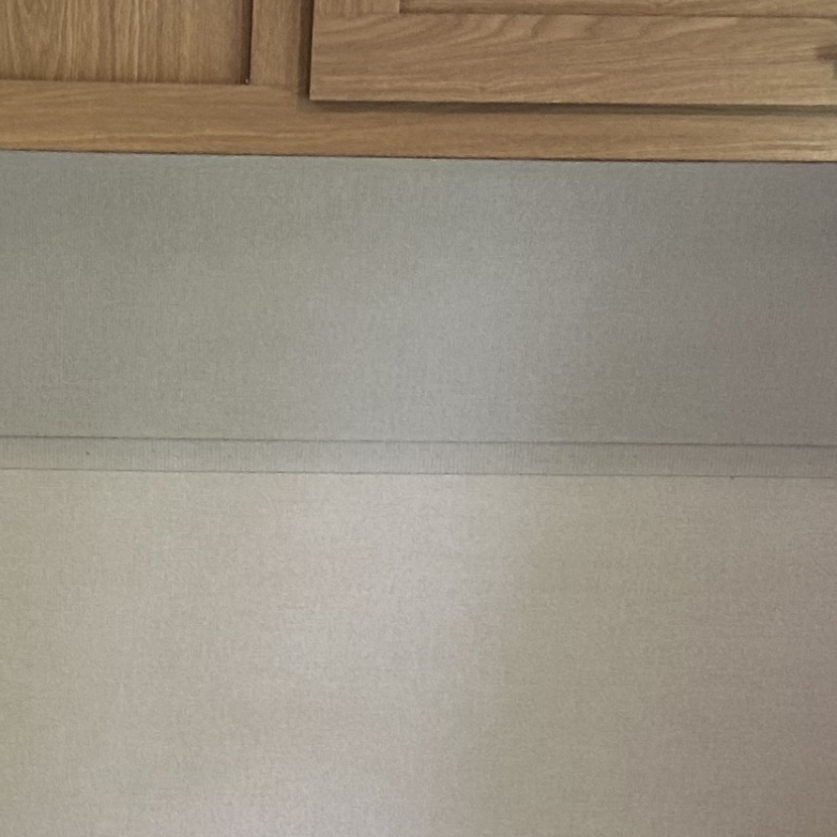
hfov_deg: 16.6
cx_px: 62
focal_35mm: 103
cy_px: 739
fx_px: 2818
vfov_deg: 16.7
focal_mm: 5.7
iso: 125
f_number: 1.5
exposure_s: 1/77
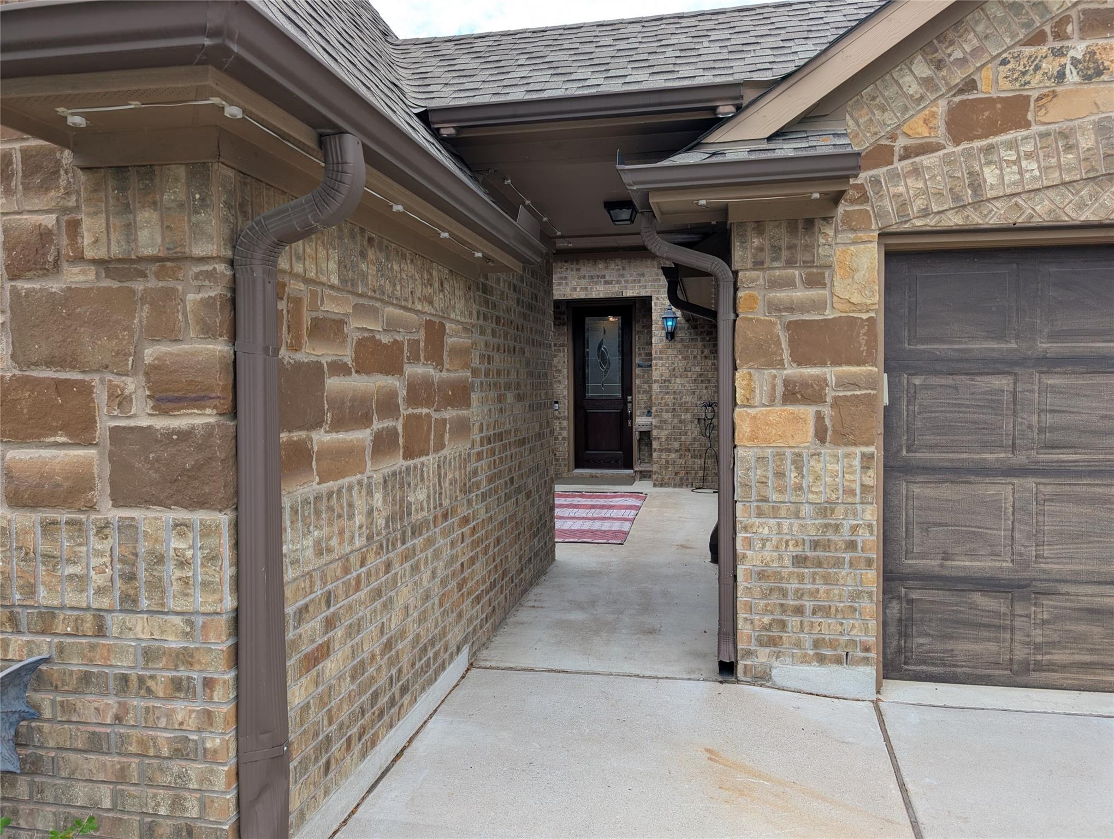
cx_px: 557
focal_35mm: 24
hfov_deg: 71.5
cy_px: 420
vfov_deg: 56.9
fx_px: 773
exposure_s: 1/486
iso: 18
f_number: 1.68
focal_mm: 6.9
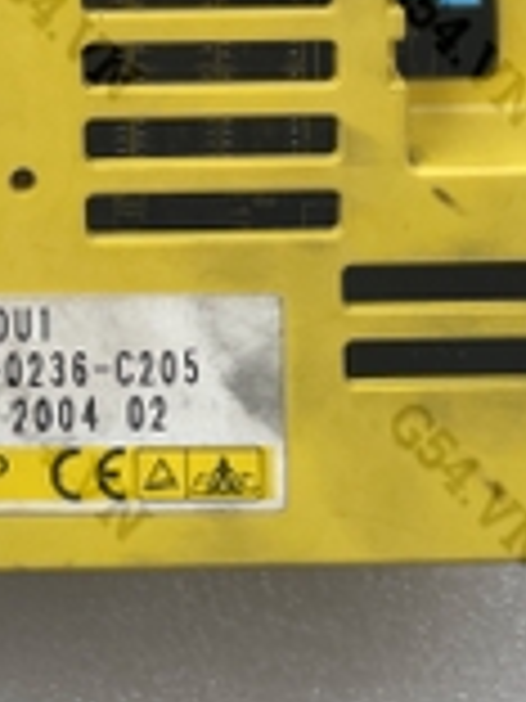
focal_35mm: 80
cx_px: 36
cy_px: -374
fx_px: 1621
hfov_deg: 18.1
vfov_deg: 20.6
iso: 32
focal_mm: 4.2
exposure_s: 1/121
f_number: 1.6
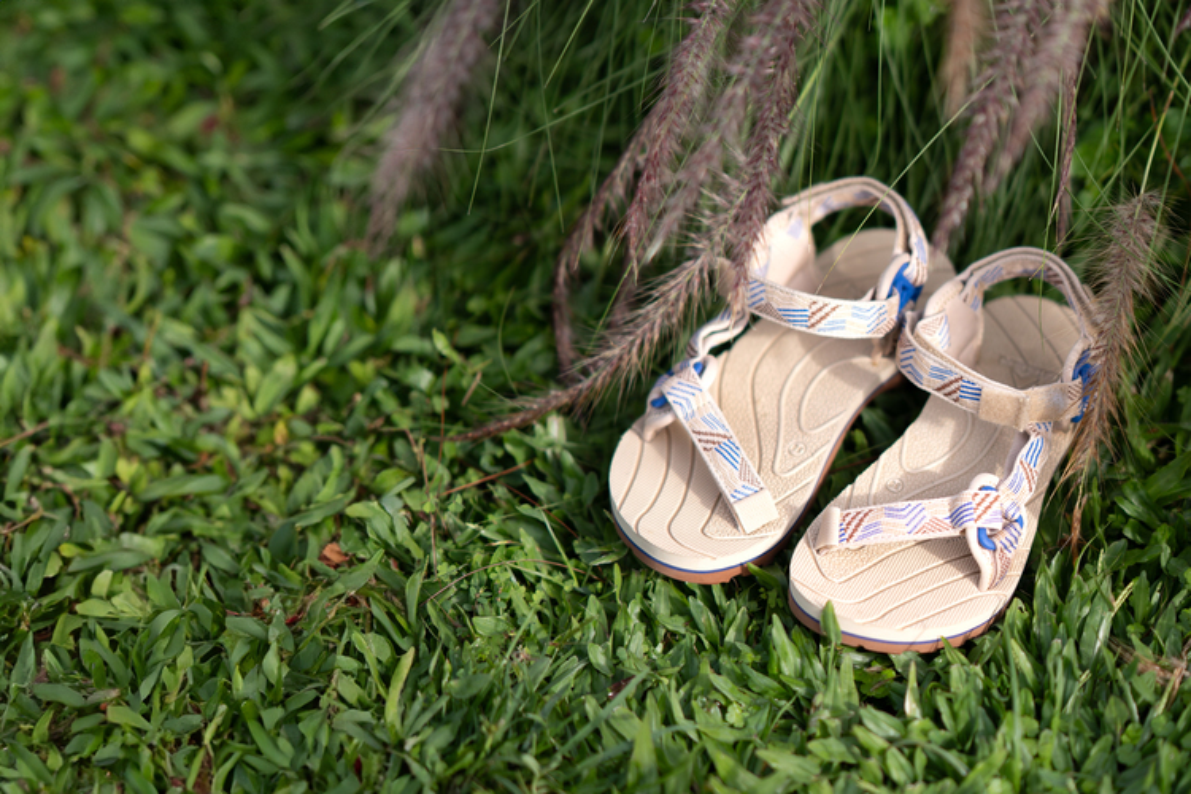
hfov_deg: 54.4
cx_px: 596
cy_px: 397
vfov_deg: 37.9
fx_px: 1158
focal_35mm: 35
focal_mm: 35
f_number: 7.1
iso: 400
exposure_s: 1/500
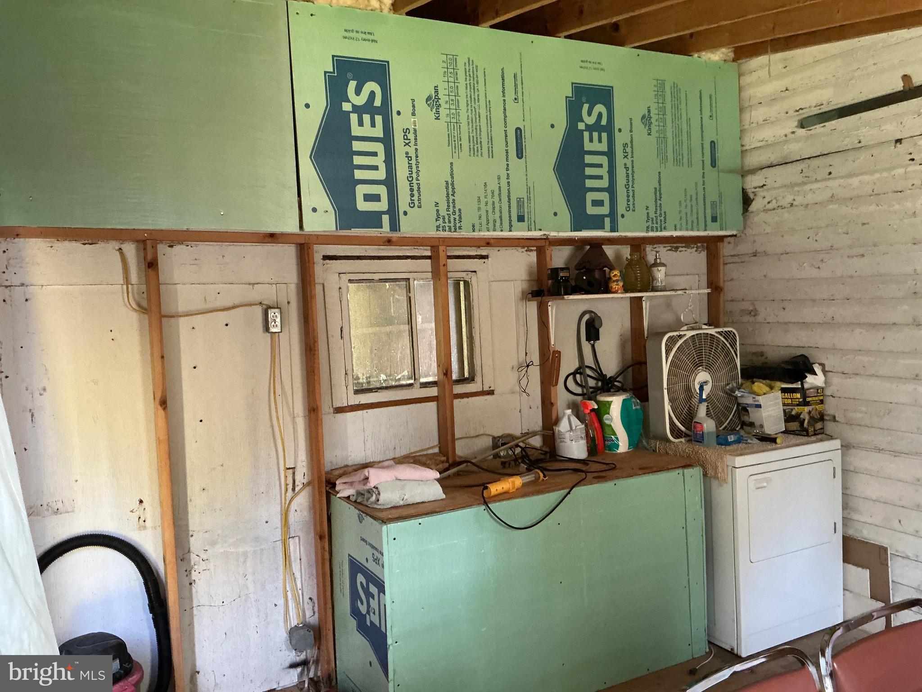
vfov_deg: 49.7
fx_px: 746
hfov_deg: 63.4
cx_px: 461
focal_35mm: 28
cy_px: 346
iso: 250
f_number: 1.8
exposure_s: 1/40
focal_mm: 3
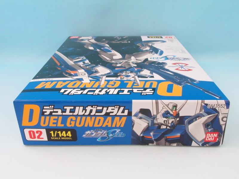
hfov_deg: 56.8
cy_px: 90
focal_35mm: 32
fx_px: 221
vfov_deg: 44.2
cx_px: 120
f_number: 8
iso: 100
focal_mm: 6.87
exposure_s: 1
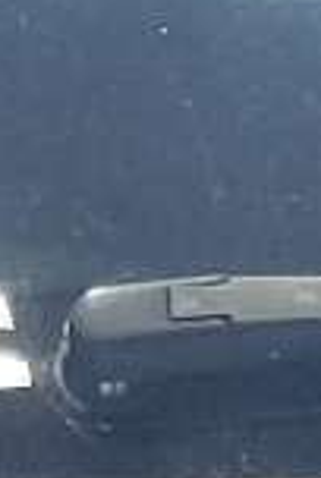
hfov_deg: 4.9
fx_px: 3781
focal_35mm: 284
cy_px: 789
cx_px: 91
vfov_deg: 7.1
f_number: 1.5
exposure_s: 1/120
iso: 81
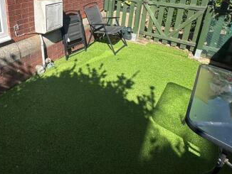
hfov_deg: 65.7
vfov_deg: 49.9
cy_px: 23
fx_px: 168
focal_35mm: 25
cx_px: 62
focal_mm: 2.22
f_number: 2.2
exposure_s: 1/1416
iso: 40
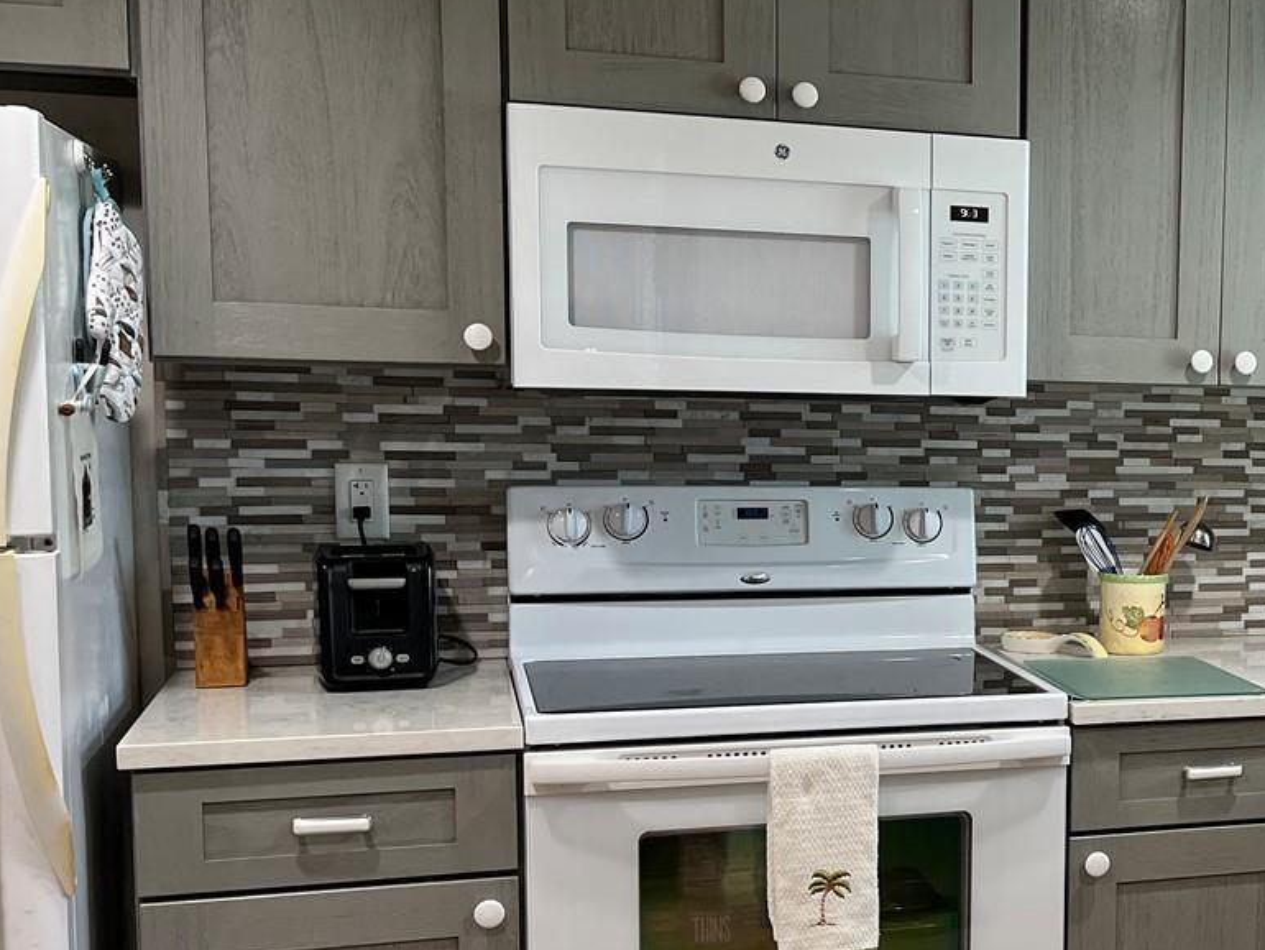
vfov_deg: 26.9
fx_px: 1974
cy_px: 600
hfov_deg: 33.0
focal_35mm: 54
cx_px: 1221
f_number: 1.6
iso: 100
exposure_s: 1/120
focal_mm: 5.1
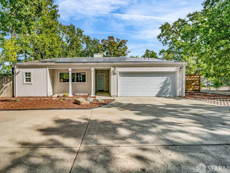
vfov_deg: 74.7
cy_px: 84
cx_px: 102
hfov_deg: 90.7
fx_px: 113
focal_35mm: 17
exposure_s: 1/400
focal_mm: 10
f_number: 8
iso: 100
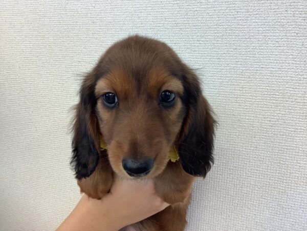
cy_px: 116
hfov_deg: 58.4
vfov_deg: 45.4
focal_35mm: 31
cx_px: 154
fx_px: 275
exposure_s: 1/50
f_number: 2.4
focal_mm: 3.3
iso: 50
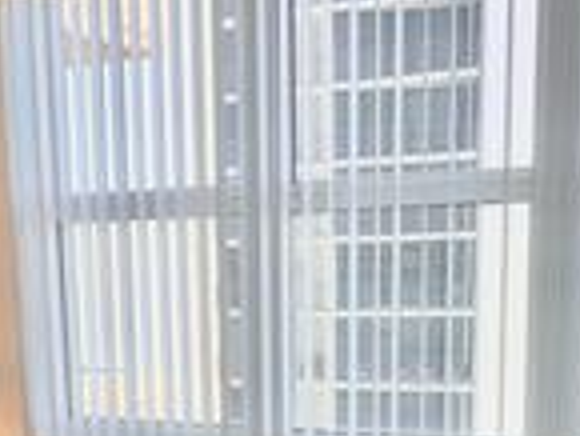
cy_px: 580
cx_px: 220
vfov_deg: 17.8
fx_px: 1291
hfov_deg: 25.2
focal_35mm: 77
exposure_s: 1/120
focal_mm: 3.99
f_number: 1.8
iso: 50
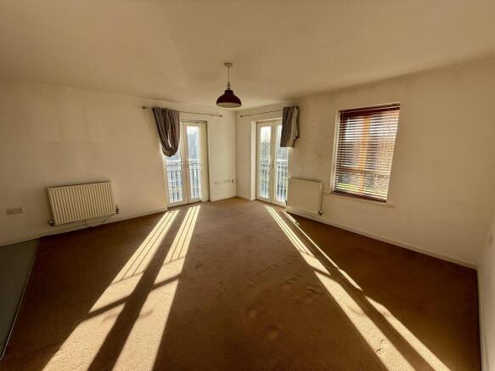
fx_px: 200
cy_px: 186
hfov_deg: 102.1
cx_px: 248
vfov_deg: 85.7
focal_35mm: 14
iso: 50
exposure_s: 1/307
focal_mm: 2.22
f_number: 2.2
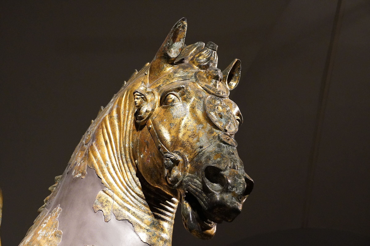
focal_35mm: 97
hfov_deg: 21.0
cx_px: 185
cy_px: 123
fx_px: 996
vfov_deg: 14.1
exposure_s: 1/160
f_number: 5.6
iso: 6400
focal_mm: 64.6
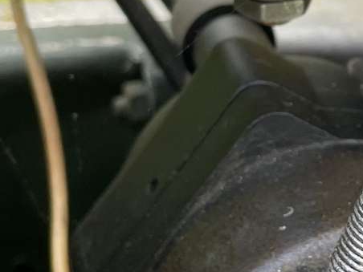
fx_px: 1206
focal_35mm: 115
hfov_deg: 16.8
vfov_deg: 12.8
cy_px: 59
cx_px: 353
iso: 125
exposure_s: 1/110
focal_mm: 4.2
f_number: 1.6
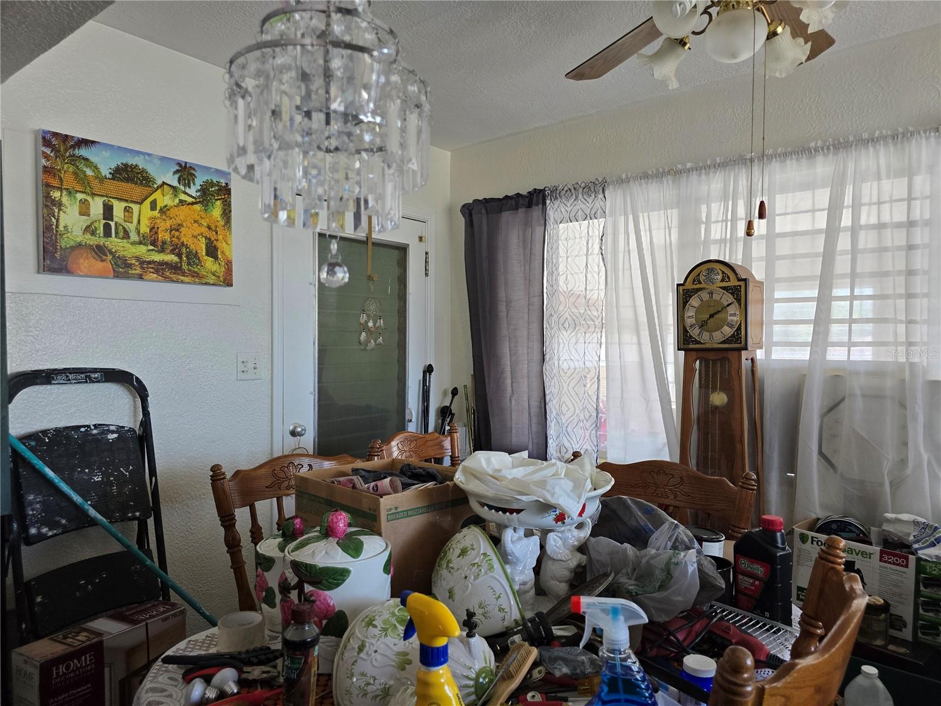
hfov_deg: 73.9
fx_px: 625
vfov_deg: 58.9
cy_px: 353
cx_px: 470
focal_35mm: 23
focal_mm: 6.3
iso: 250
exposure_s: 1/180
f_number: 1.7
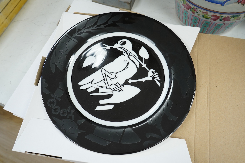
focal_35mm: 28
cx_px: 122
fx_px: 190
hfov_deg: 65.5
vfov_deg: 46.3
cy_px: 82
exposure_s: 1/125
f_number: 7.1
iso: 2500
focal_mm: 28
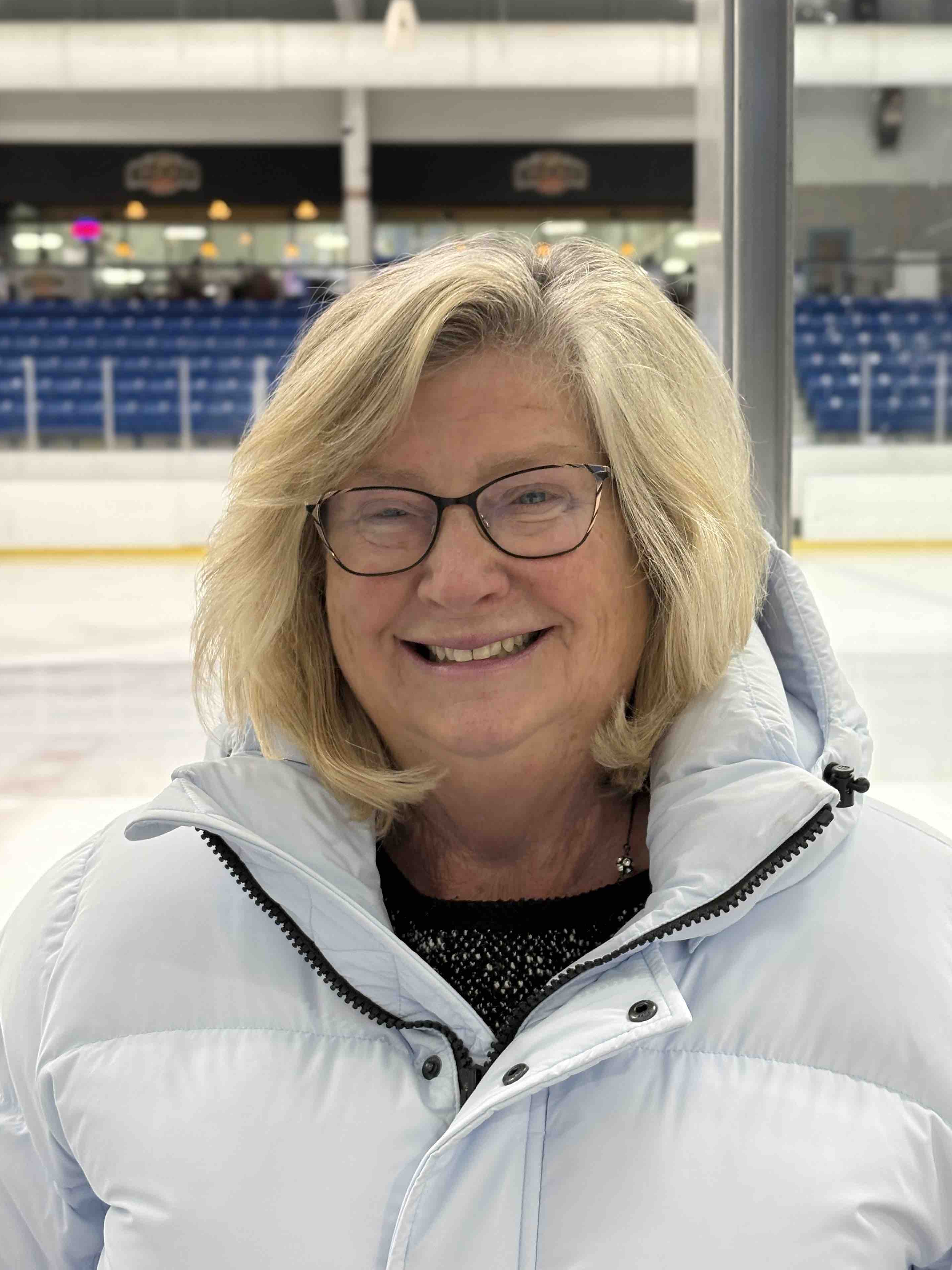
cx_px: 497
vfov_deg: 34.9
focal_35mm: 55
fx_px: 2017
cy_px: 622
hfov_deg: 26.6
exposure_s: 1/60
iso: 100
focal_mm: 5.96
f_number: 1.6
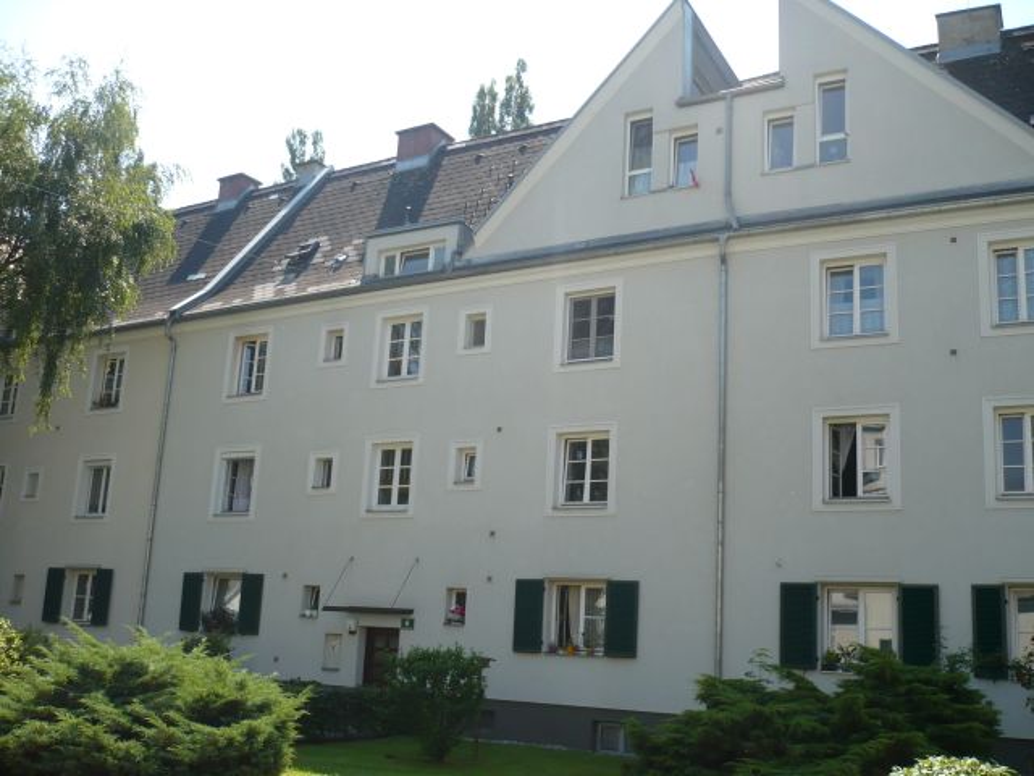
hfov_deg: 52.6
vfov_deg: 40.7
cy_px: 388
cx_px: 517
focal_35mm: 35
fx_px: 1045
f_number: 2.8
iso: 100
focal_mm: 5.8
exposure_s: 1/640
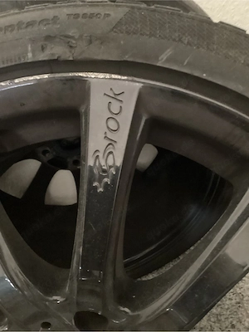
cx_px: 124
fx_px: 297
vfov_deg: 58.4
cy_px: 166
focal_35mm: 31
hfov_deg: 45.4
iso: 800
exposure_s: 1/15
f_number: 2.4
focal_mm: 3.3
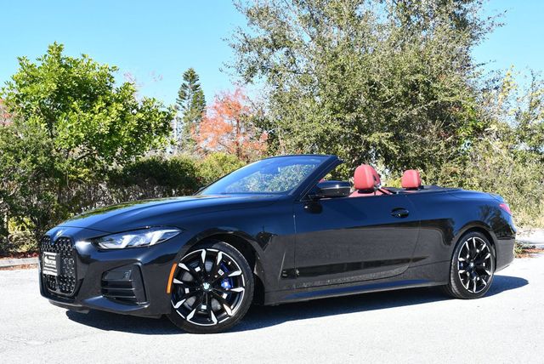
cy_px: 182
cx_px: 272
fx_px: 726
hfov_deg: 41.1
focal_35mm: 48
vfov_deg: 28.1
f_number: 8
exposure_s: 1/250
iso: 200
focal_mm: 24
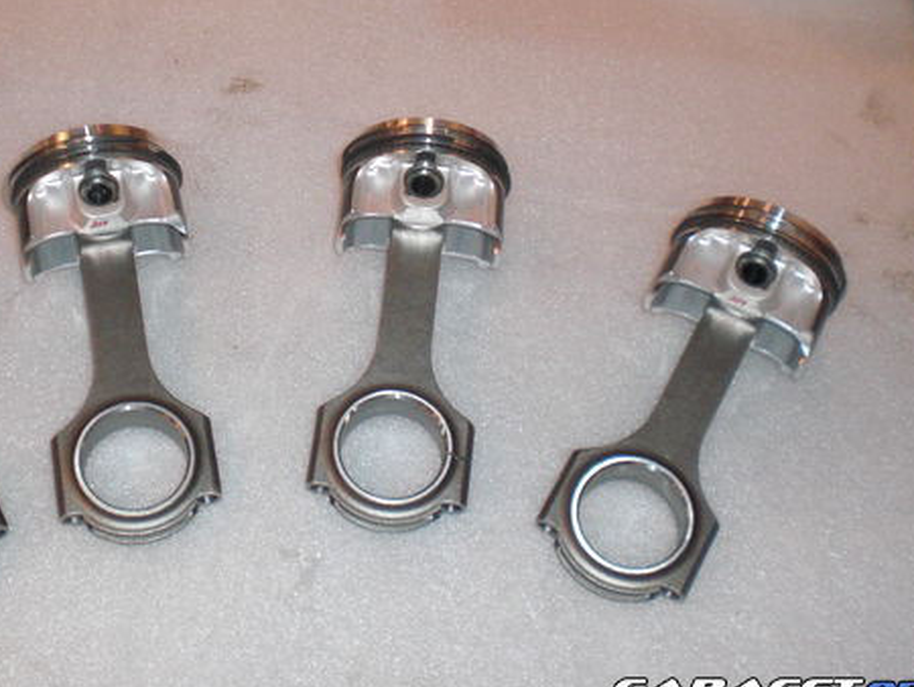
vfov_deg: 26.9
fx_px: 1427
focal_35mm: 54
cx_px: 311
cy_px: 222
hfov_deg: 35.2
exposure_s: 1/60
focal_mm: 6.3
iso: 200
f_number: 3.1
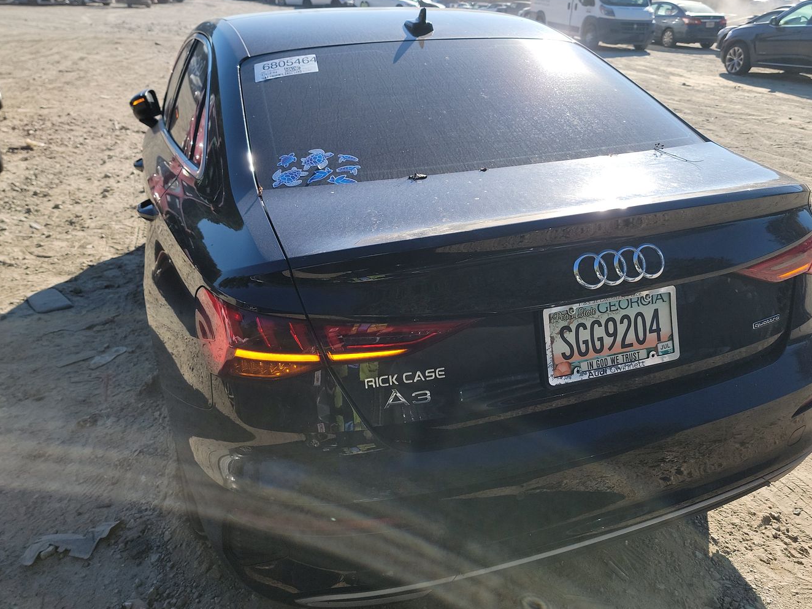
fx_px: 680
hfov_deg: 61.6
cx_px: 439
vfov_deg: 48.2
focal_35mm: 29
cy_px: 280
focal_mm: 6.7
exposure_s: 1/617
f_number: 1.8
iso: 50
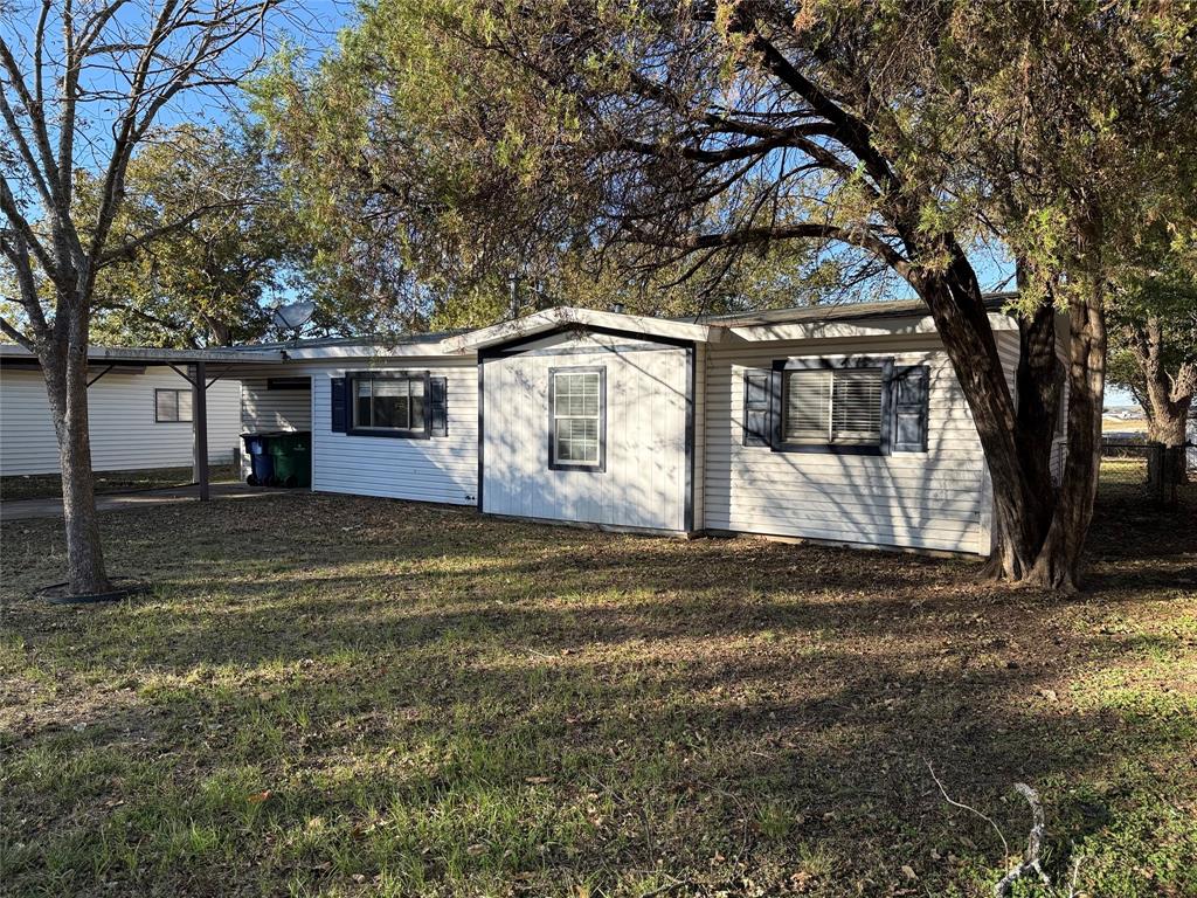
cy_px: 449
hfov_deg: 71.6
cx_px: 598
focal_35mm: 24
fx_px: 830
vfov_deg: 56.8
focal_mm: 6.76
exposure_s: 1/1689
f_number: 1.78
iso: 100
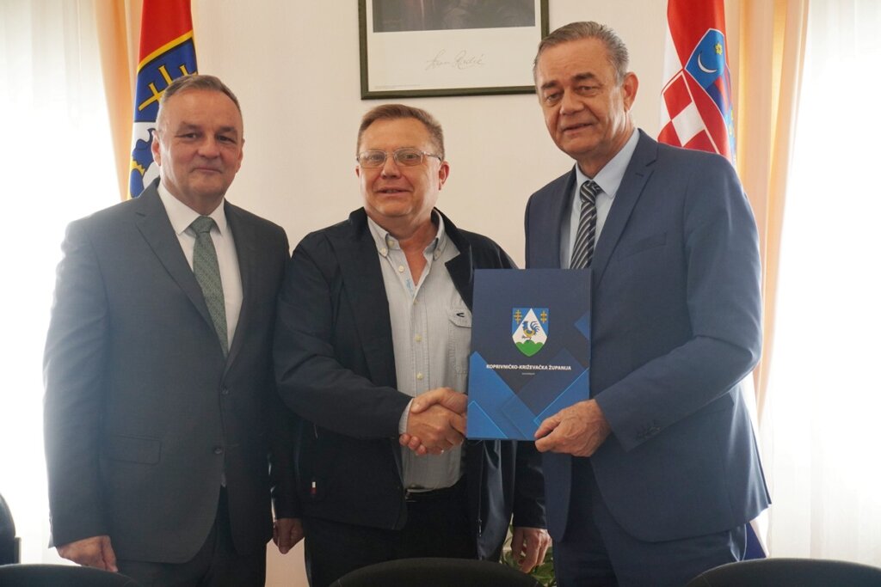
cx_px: 440
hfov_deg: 27.0
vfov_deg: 18.2
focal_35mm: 75
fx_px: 1836
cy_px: 294
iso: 800
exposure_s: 1/125
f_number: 5.6
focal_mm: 50
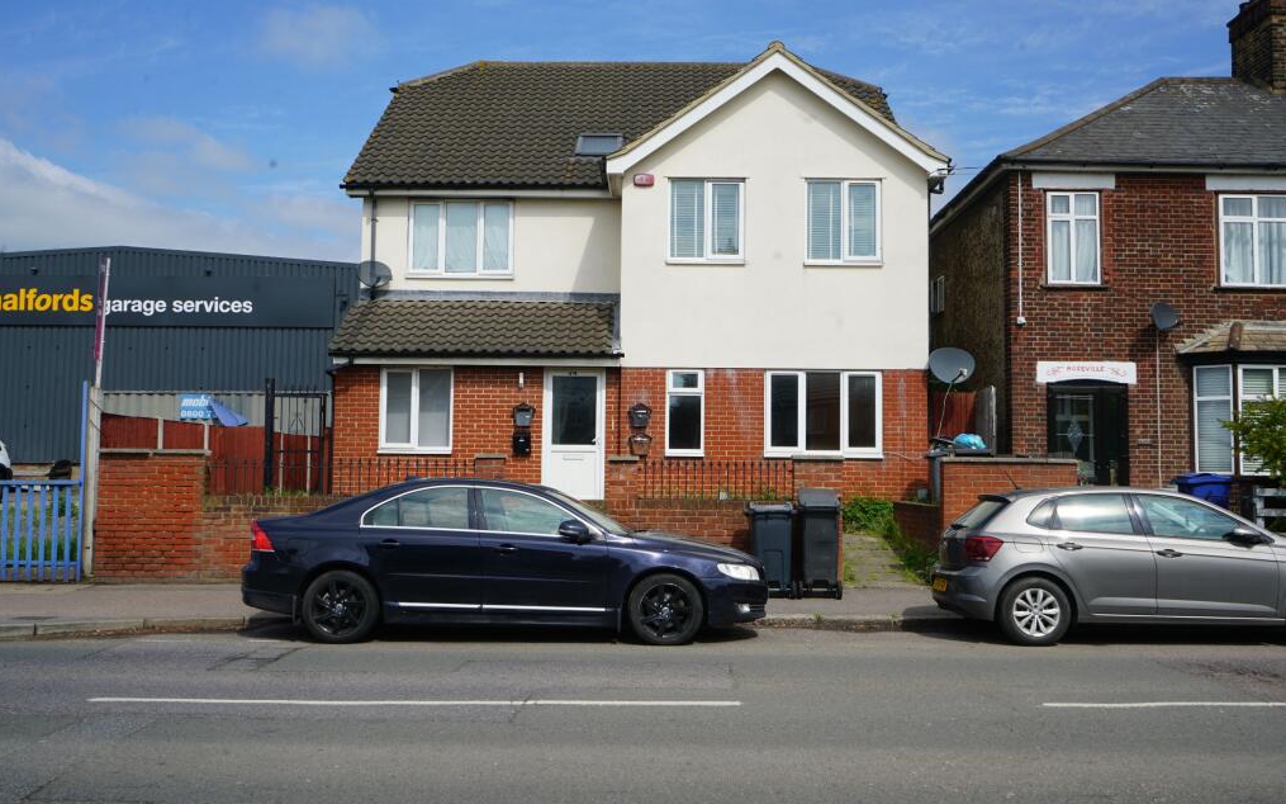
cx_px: 642
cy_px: 385
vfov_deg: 35.3
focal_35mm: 36
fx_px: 1262
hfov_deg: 54.0
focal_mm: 35
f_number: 14
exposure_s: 1/125
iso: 100
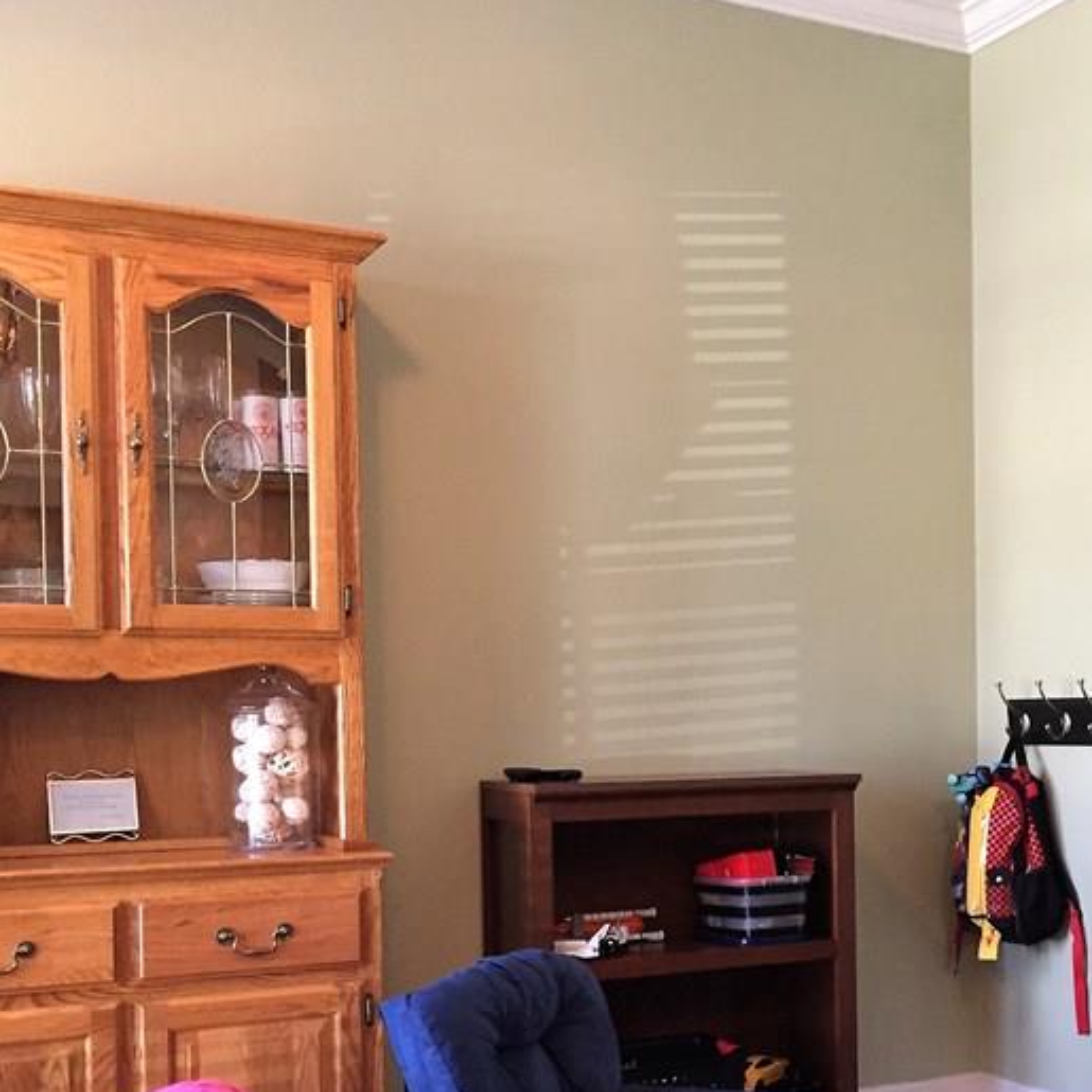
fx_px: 1820
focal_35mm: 51
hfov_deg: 32.2
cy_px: 774
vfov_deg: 32.9
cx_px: 914
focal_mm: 4.15
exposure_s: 1/30
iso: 160
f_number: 2.2
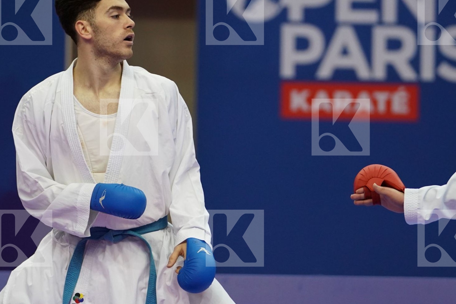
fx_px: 3419
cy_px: 127
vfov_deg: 5.1
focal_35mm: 270
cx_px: 235
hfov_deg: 7.6
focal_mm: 146
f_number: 2.8
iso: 2500
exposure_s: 1/1000
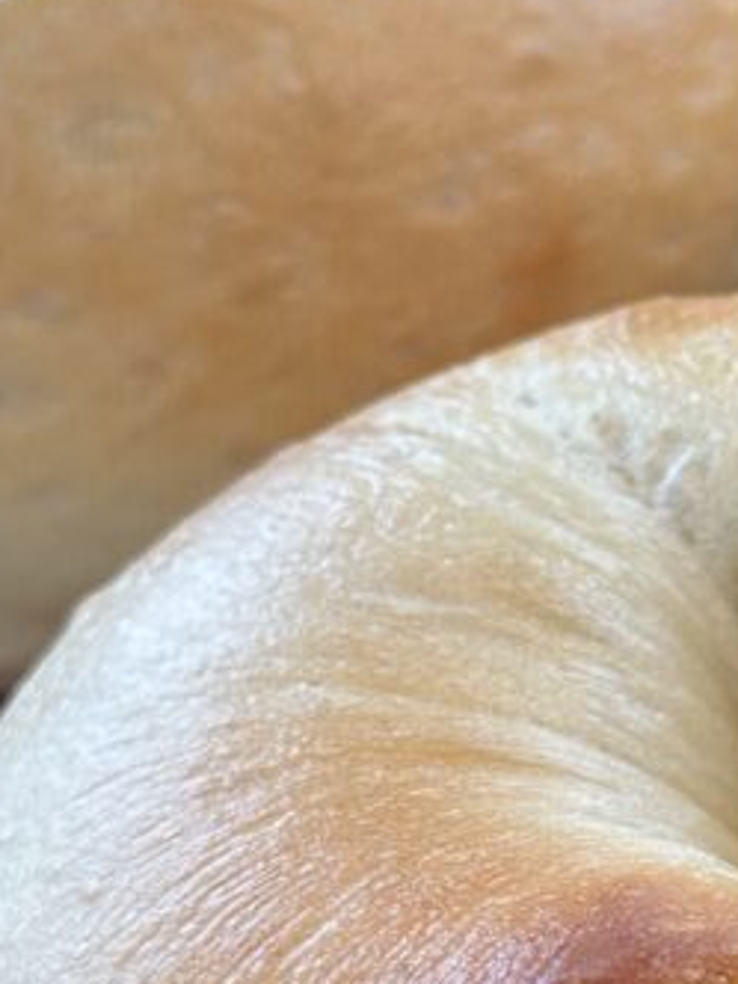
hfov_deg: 9.9
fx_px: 4207
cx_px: 871
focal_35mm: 148
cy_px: 670
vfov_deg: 13.3
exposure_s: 1/60
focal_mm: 6.86
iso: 160
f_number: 1.78
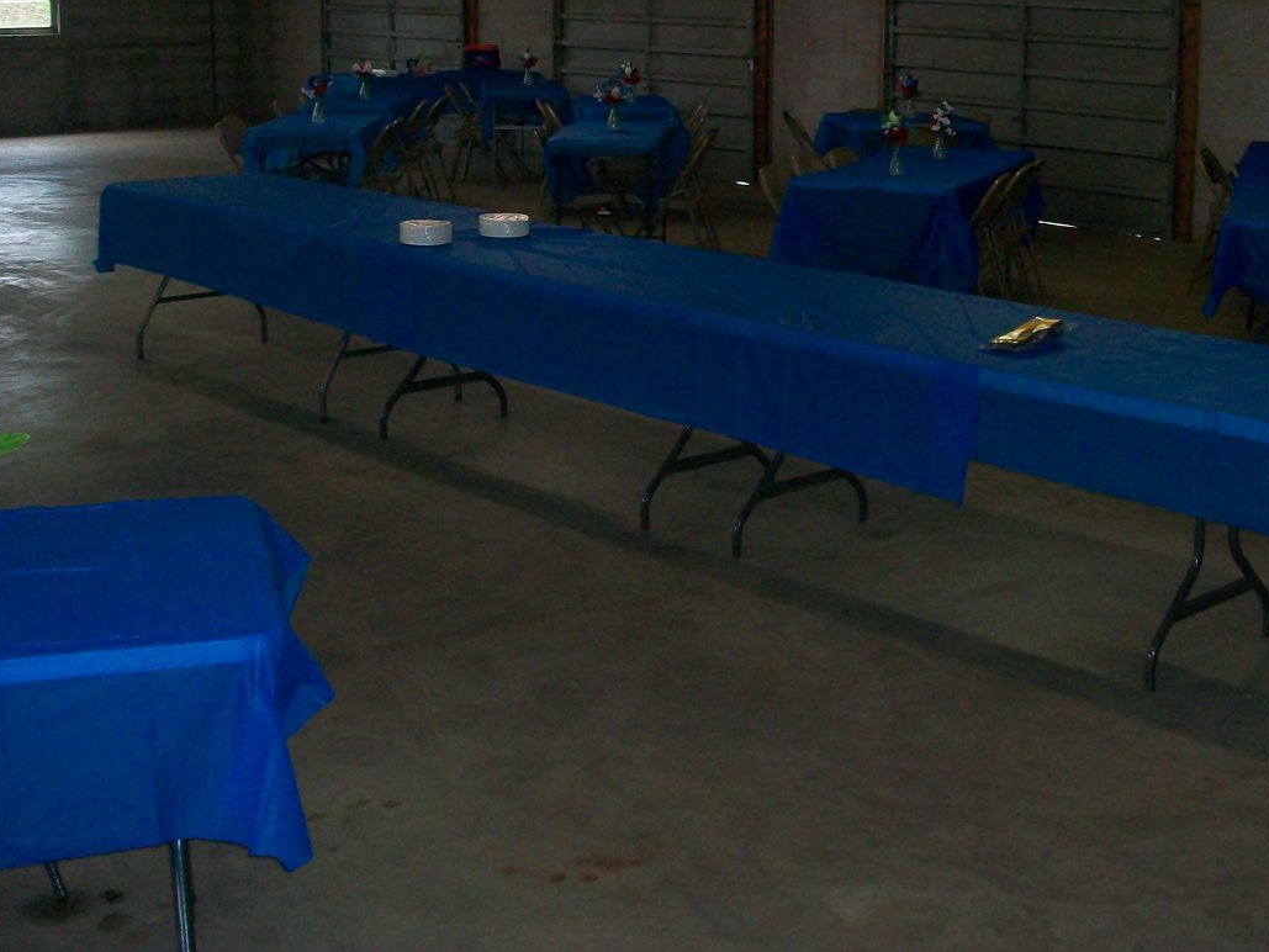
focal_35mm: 50
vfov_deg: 28.7
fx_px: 1833
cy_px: 255
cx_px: 885
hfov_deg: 37.6
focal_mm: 5.7
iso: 160
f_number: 2.8
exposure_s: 1/60
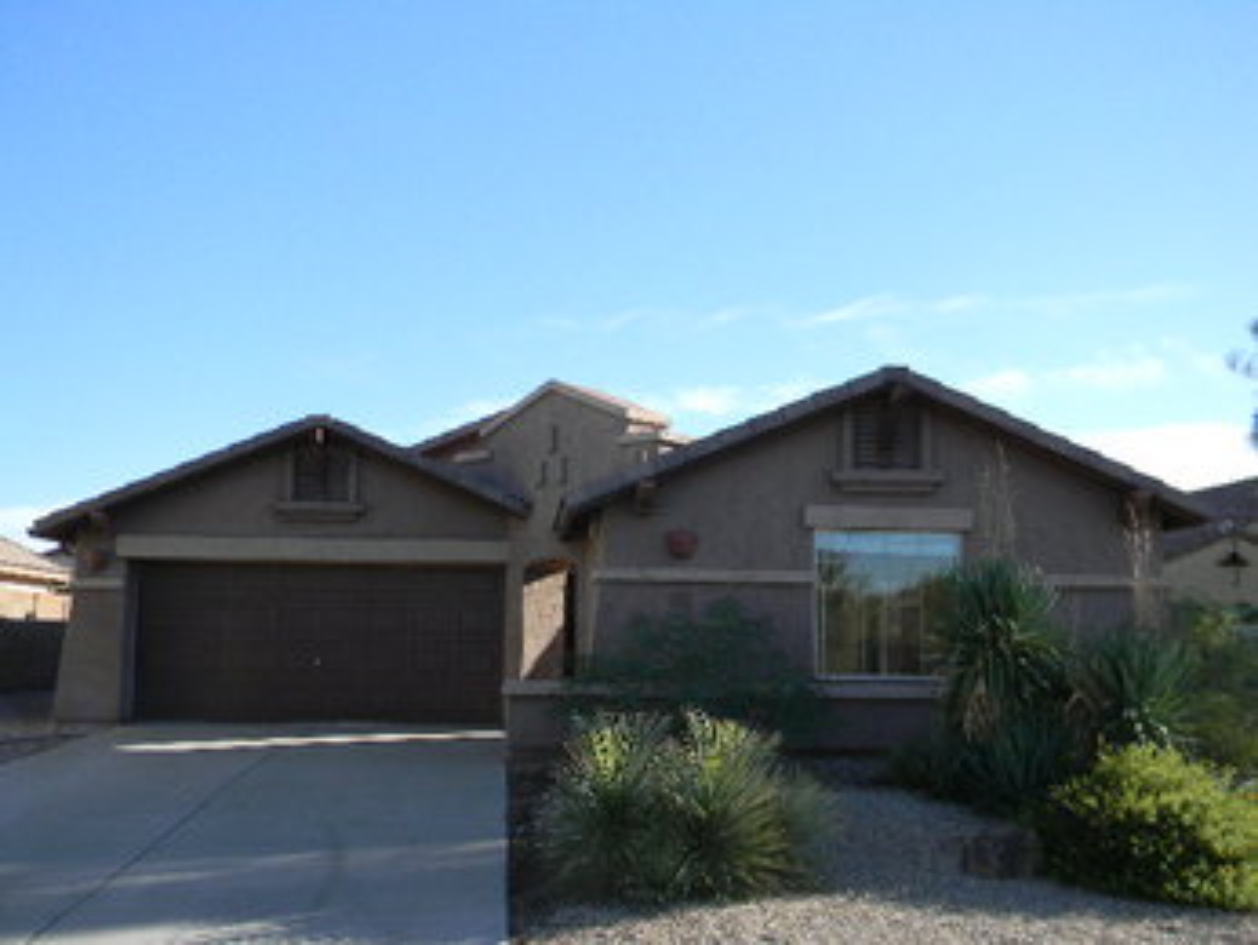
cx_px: 629
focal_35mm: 36
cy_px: 472
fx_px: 1309
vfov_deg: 39.7
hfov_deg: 51.3
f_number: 3.7
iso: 112
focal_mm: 6.4
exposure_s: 1/594
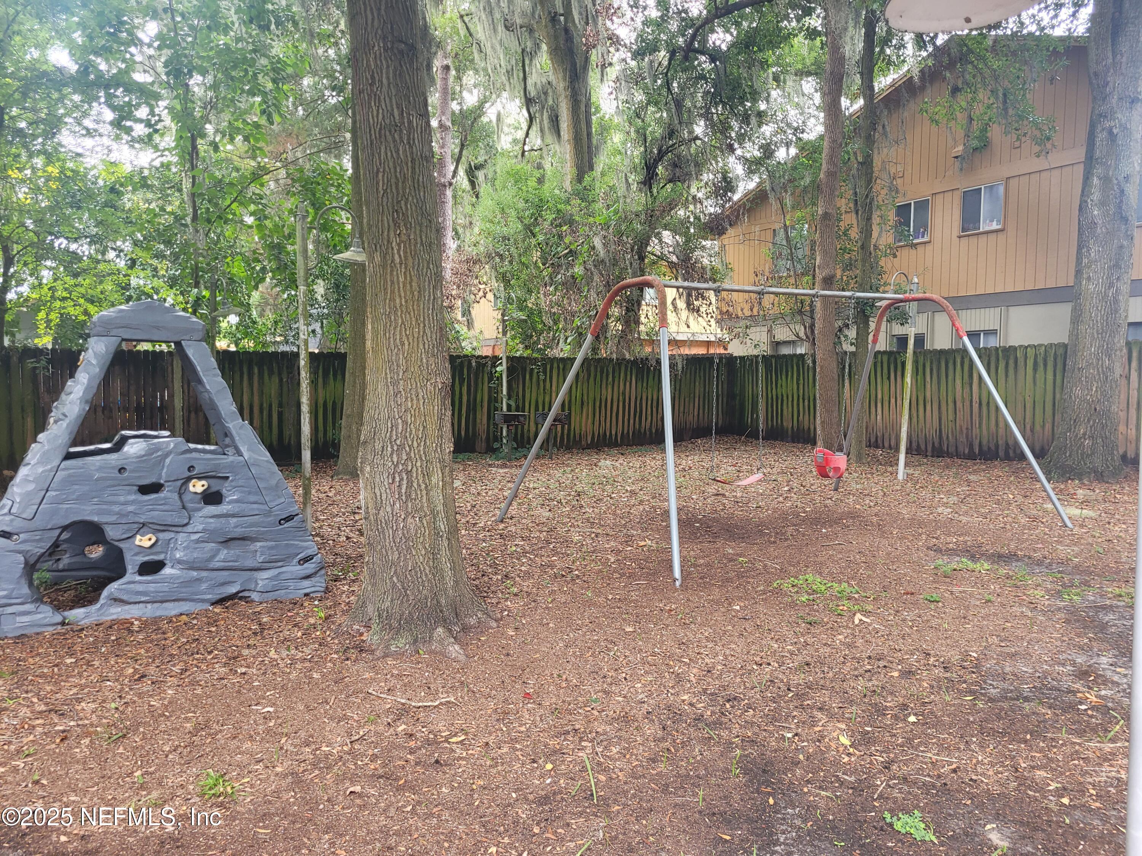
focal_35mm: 26
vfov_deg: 53.1
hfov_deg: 67.3
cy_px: 428
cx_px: 571
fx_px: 858
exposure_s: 1/120
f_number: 1.8
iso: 100
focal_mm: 5.4
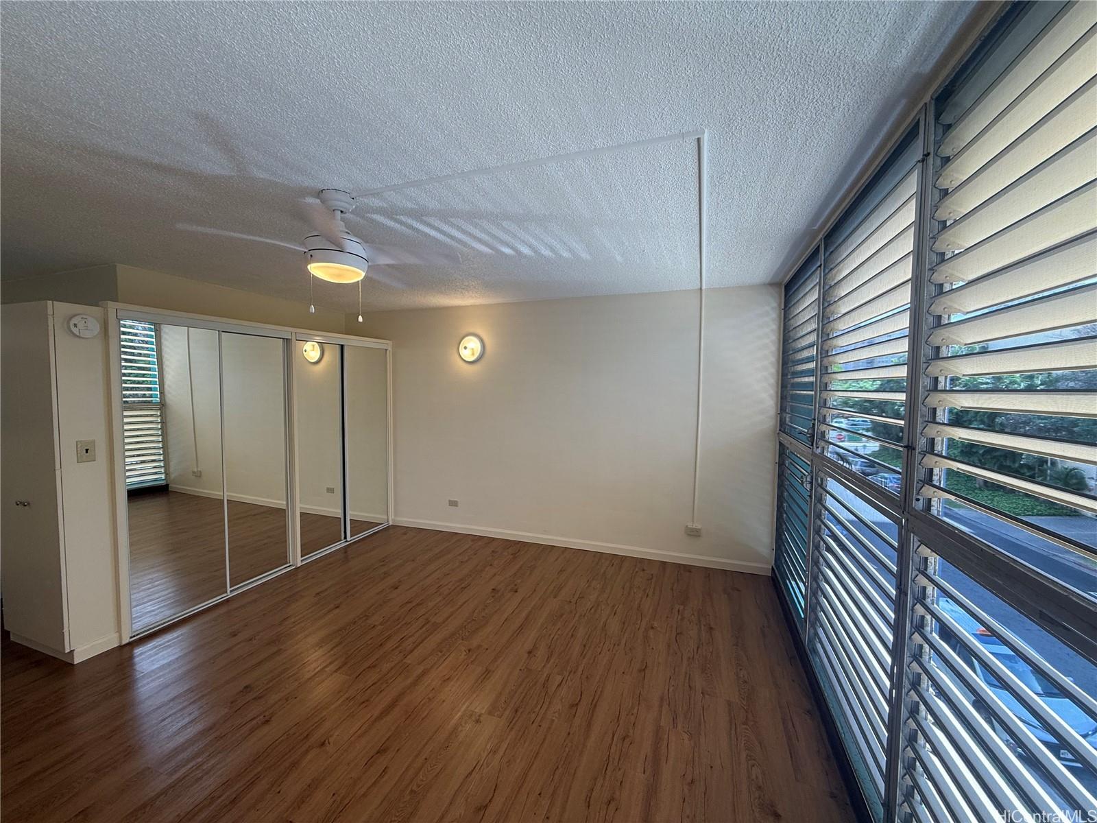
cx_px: 548
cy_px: 412
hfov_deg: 102.1
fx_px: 444
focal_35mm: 14
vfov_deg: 85.7
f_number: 2.2
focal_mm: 2.22
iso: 80
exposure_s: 1/120
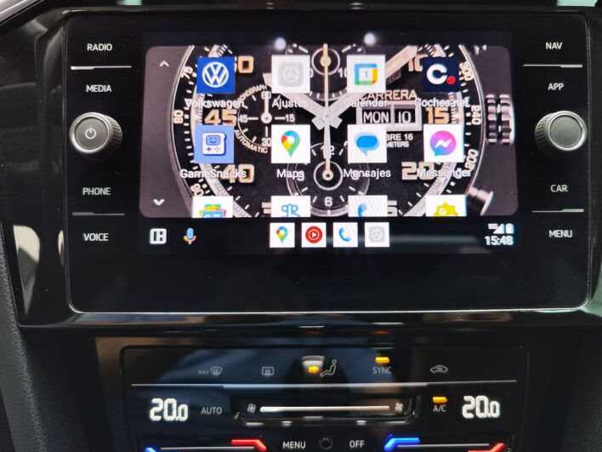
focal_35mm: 26
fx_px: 452
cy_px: 209
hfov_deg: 67.2
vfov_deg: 53.0
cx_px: 327
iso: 174
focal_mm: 7.01
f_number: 1.69
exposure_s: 1/100
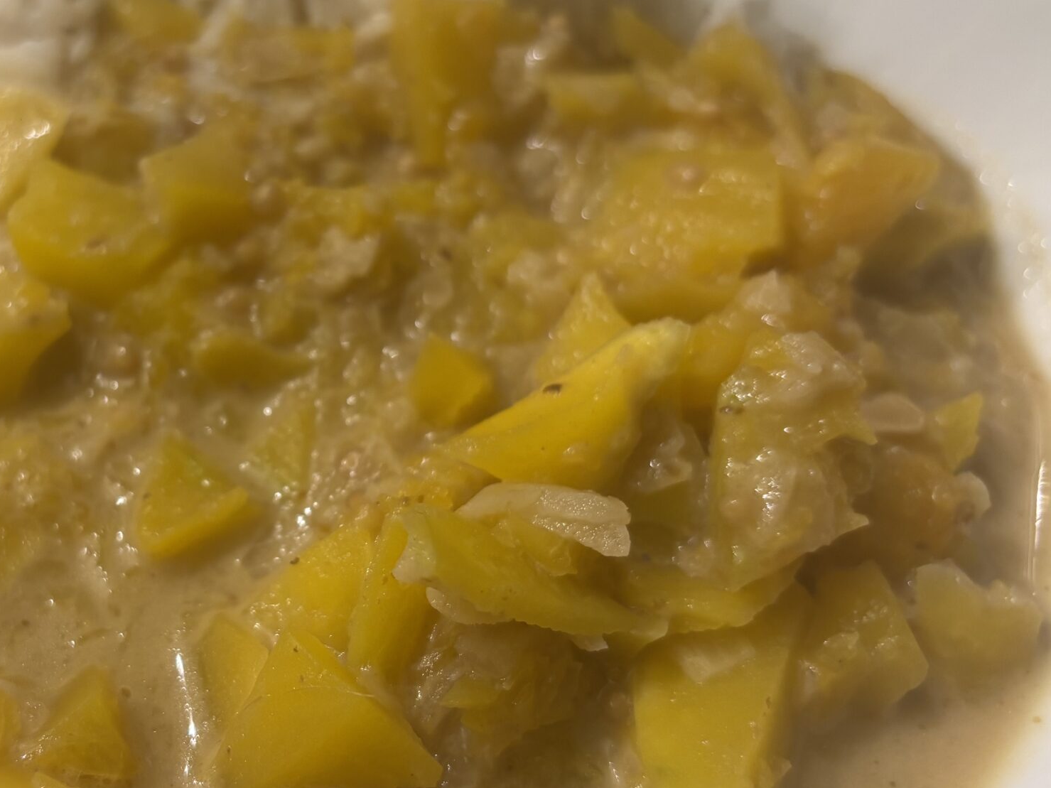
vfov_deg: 32.2
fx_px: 1366
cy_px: 387
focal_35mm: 45
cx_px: 255
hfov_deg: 40.8
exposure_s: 1/50
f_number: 1.6
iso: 125
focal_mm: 5.96
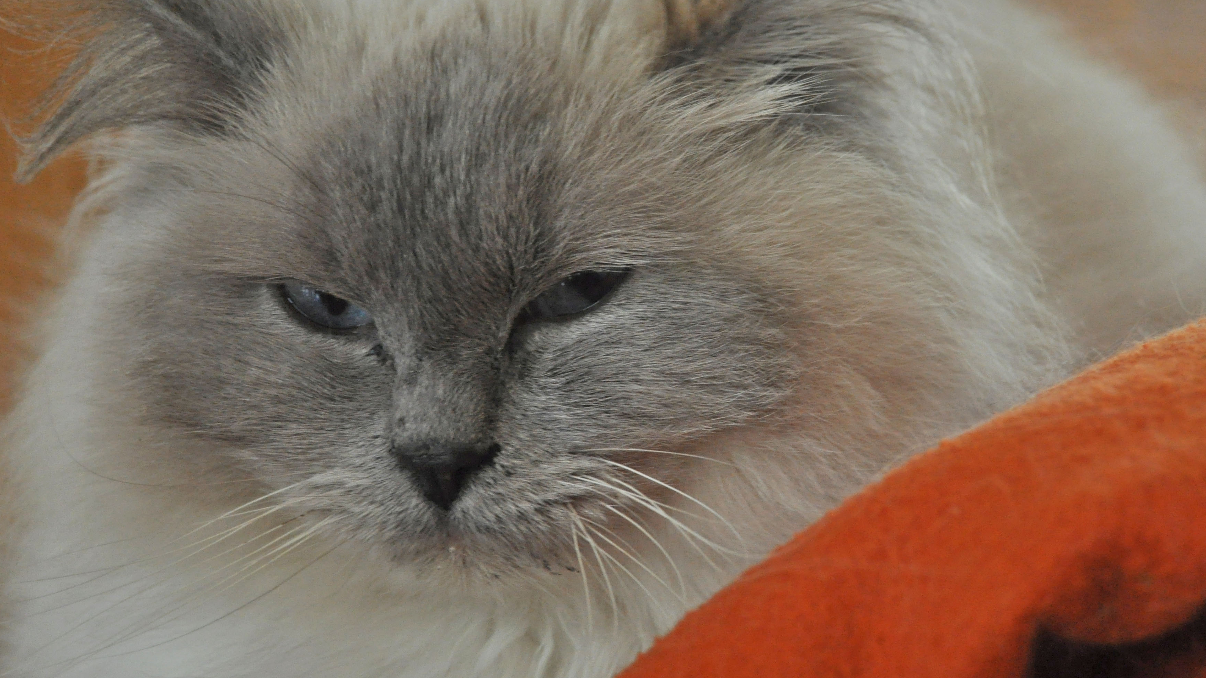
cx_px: 653
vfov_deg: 12.1
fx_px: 3198
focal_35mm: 100
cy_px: 291
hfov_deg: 21.4
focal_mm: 52
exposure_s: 1/30
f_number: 5.6
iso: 1000
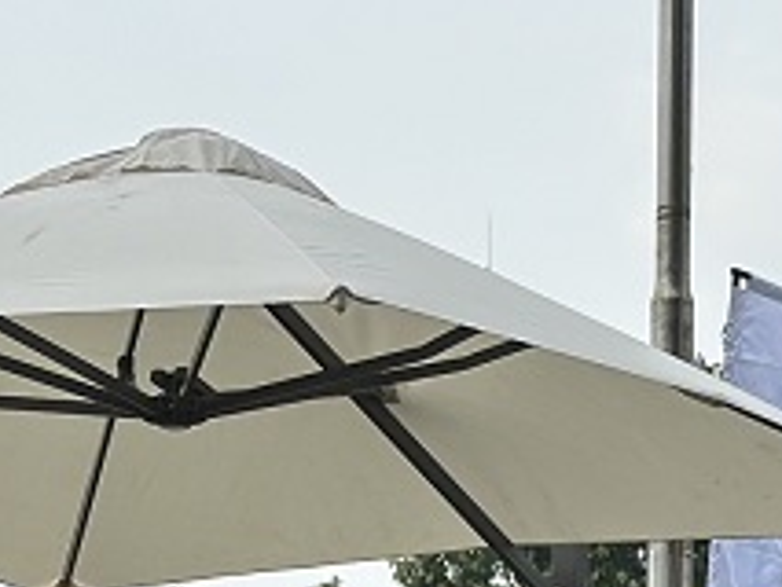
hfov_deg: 9.7
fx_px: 4588
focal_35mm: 203
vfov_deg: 7.2
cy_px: 941
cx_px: 698
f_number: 1.78
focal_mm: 6.86
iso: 100
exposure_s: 1/5000
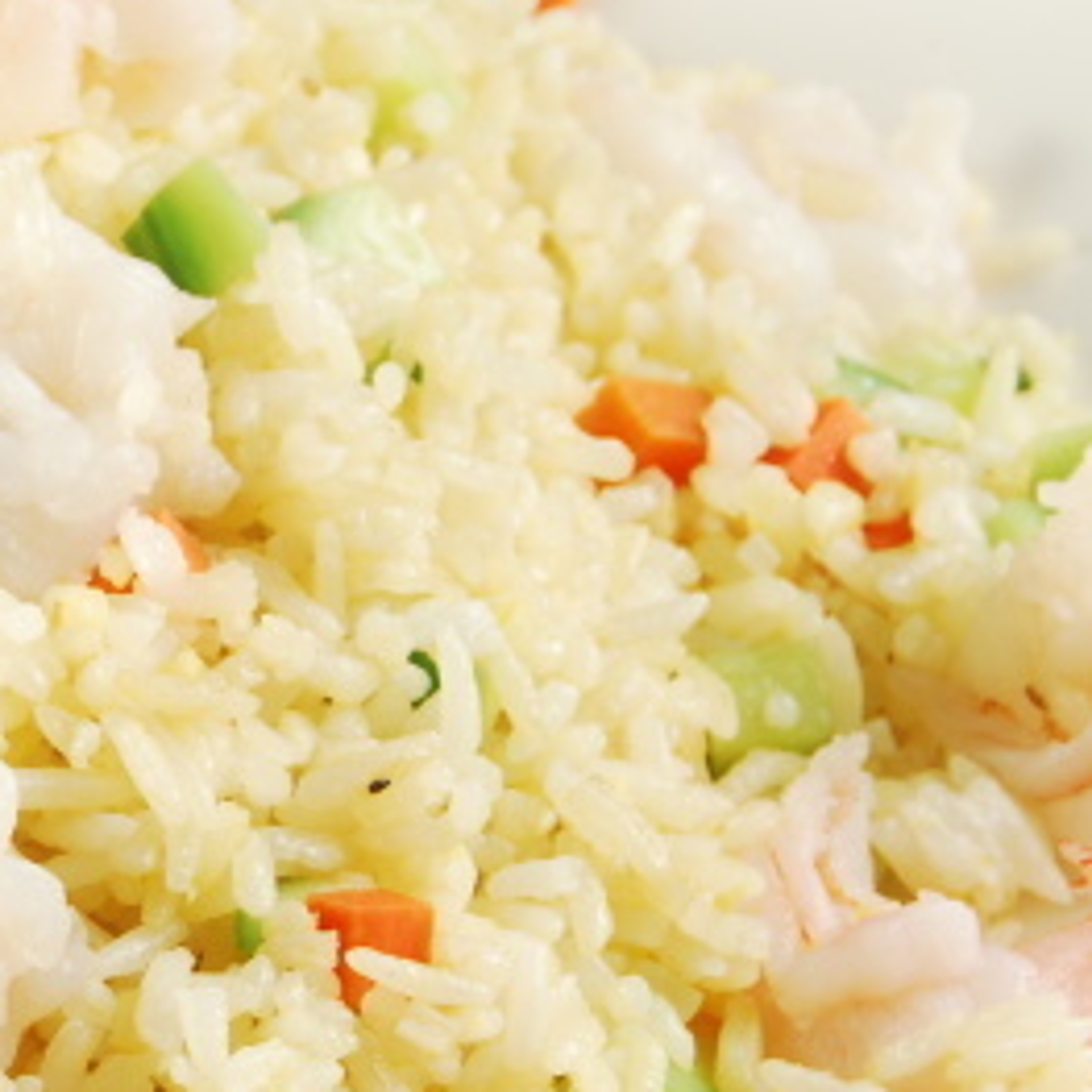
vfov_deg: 8.4
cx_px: -216
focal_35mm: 209
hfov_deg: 8.3
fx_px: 7459
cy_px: 729
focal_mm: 42
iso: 100
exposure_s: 1/100
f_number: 9
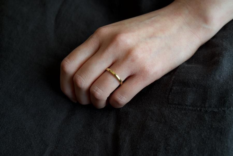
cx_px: 116
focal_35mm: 52
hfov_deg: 37.9
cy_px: 78
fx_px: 340
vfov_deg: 25.8
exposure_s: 1/60
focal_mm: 35
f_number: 5
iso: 200
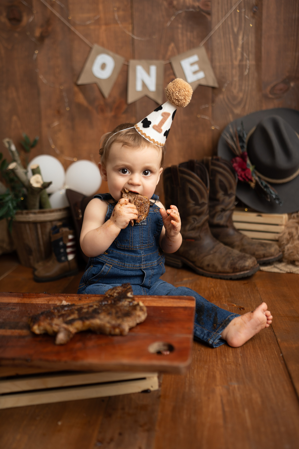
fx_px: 436
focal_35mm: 35
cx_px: 150
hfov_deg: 37.9
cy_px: 224
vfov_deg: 54.4
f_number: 1.8
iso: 100
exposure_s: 1/200
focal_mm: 35
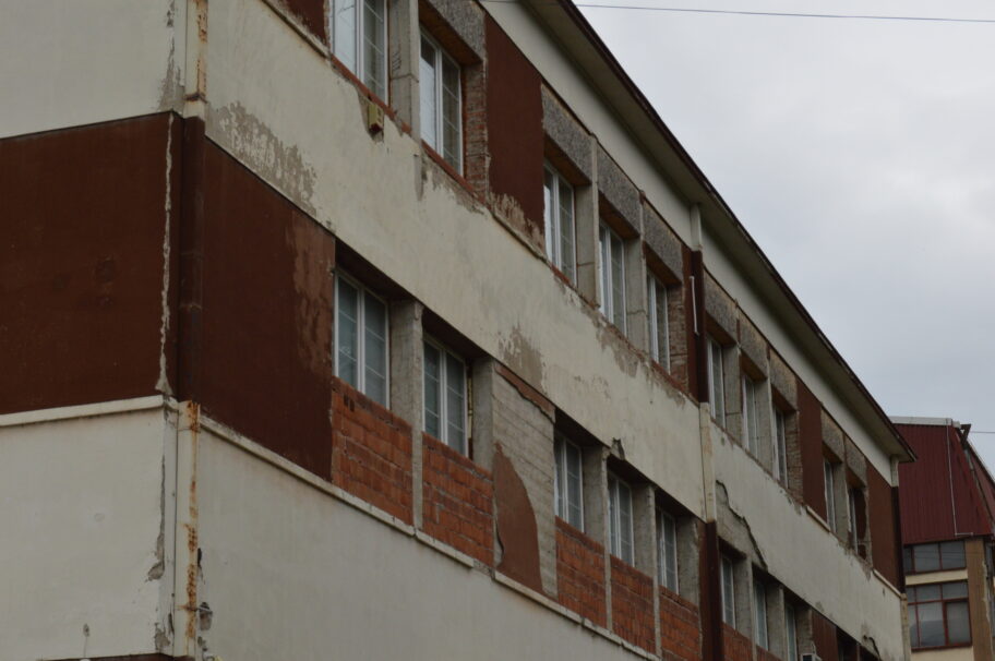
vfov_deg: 16.5
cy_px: 330
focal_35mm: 82
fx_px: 2278
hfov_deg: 24.6
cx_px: 498
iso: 800
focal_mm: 55
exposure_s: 1/800
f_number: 14
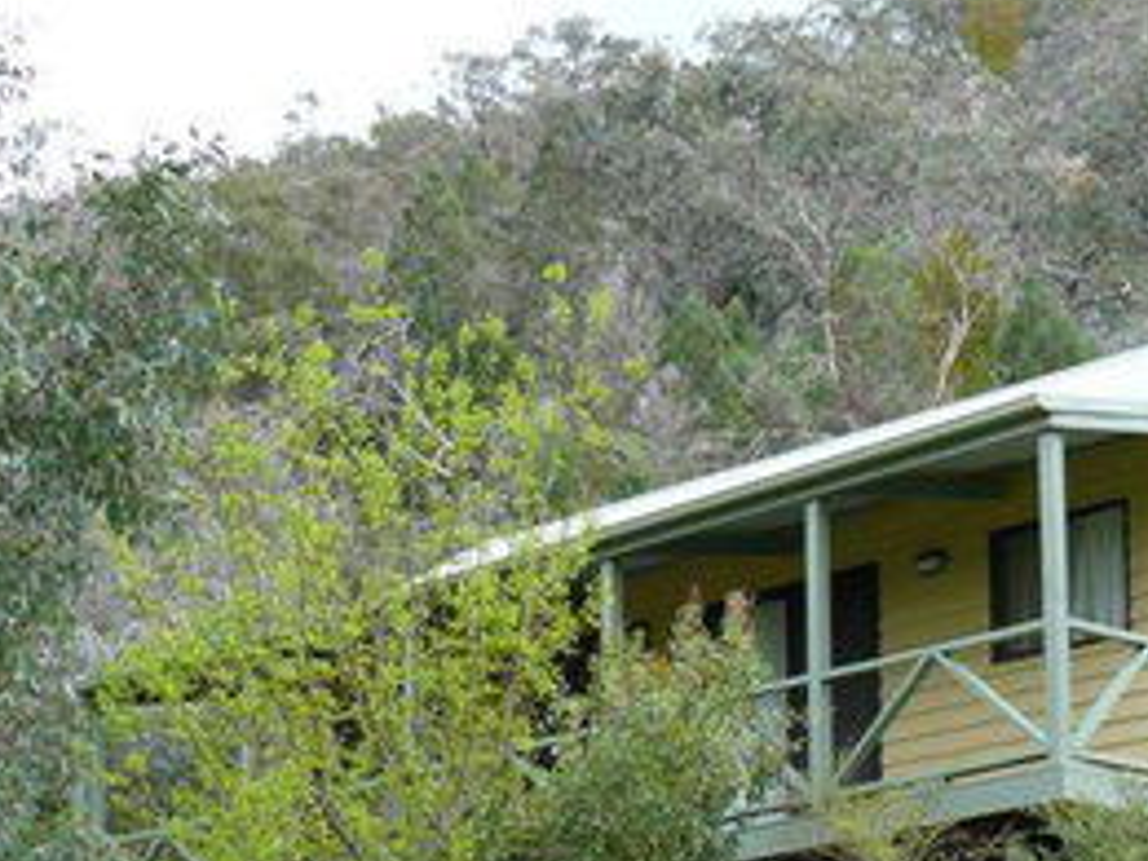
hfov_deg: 18.0
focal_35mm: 109
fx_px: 3615
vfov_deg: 13.5
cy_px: 724
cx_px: 742
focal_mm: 12.5
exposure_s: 1/125
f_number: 4
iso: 100
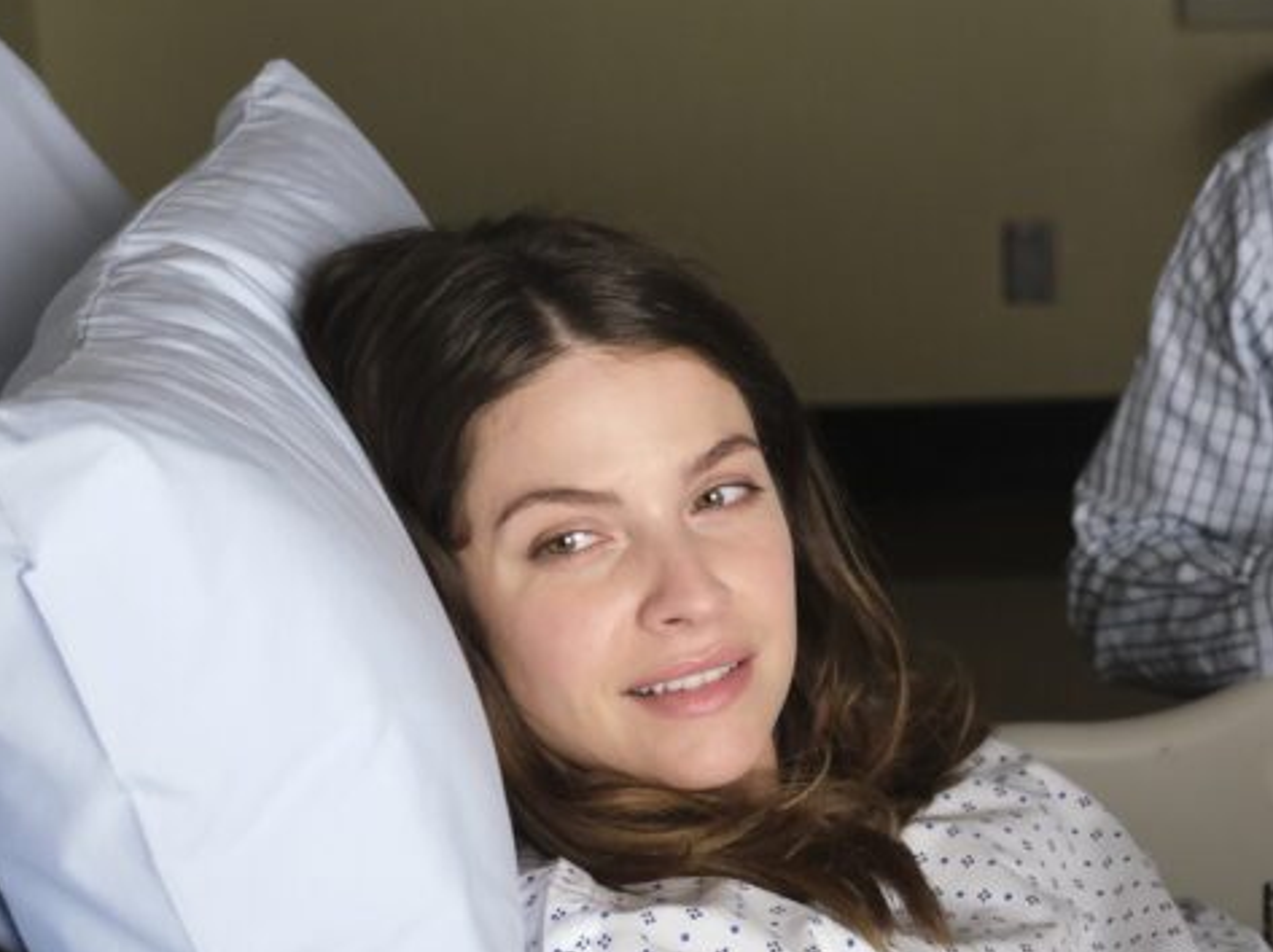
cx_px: 1324
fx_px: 3675
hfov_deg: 19.0
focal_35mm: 100
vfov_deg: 14.8
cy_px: 461
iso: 3200
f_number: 3.6
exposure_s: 1/125
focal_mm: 32.1
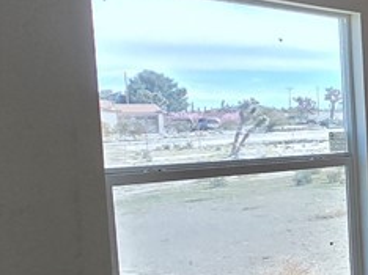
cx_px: 651
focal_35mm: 57
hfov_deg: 22.0
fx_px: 605
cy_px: 165
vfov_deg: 25.6
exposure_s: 1/184
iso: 50
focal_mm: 2.2
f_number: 2.2
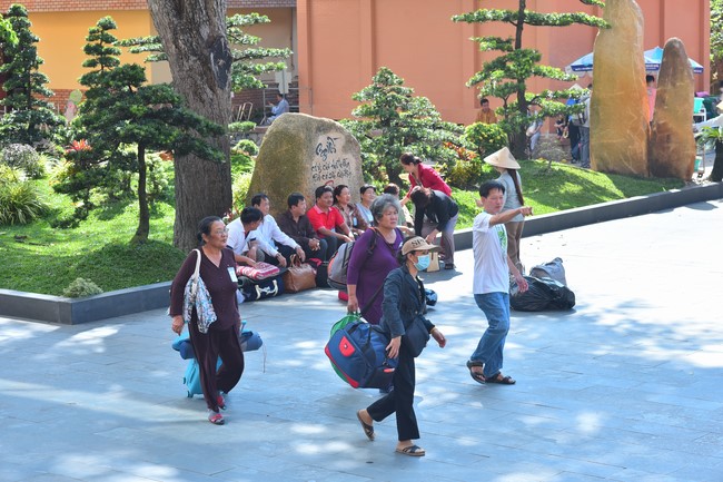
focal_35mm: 85
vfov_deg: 16.1
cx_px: 362
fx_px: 1707
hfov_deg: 23.9
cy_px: 241
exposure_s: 1/320
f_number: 9
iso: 400
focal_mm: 85
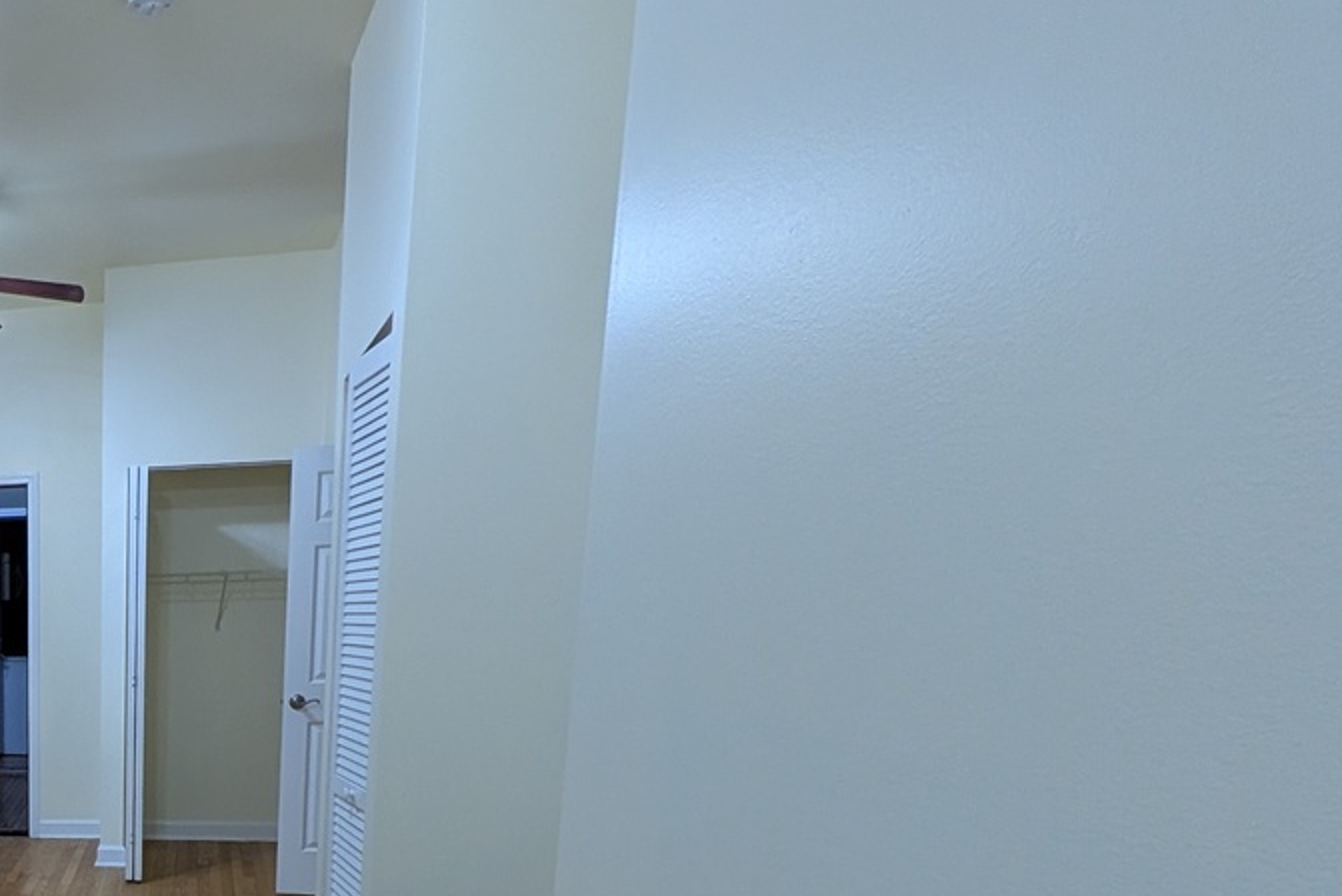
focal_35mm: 29
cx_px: -96
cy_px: 860
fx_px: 1081
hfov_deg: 48.0
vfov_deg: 40.4
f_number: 2.2
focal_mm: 1.54
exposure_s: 1/24
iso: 125
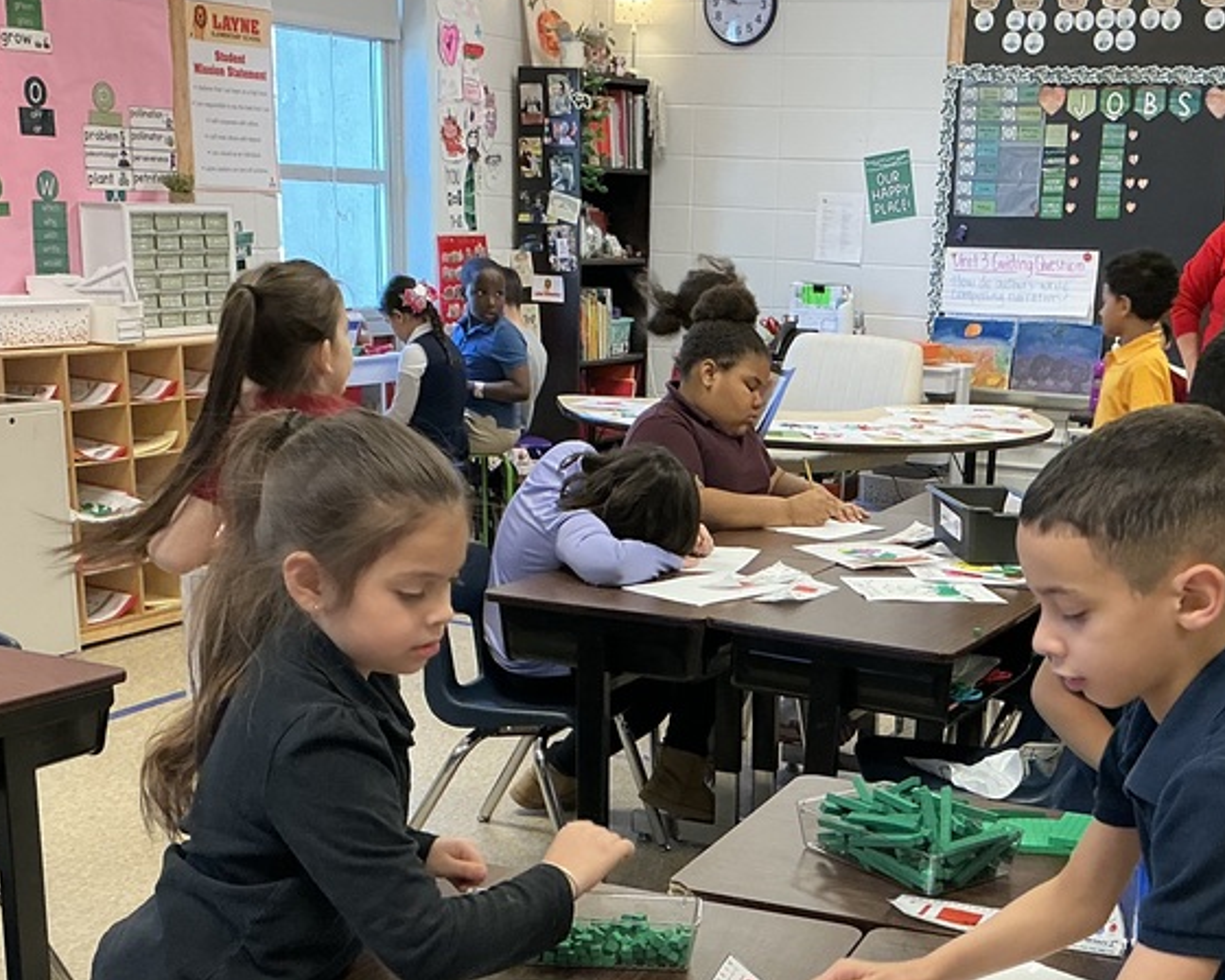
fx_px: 1813
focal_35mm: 50
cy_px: 807
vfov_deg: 29.4
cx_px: 755
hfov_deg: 37.1
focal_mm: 3
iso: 80
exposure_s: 1/60
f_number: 1.8
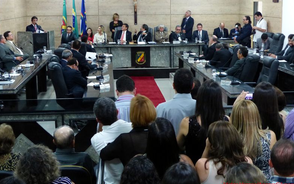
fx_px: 433
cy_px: 76
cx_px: 147
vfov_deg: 24.0
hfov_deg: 37.5
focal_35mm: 54
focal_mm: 9.1
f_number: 2.8
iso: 800
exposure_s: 1/15
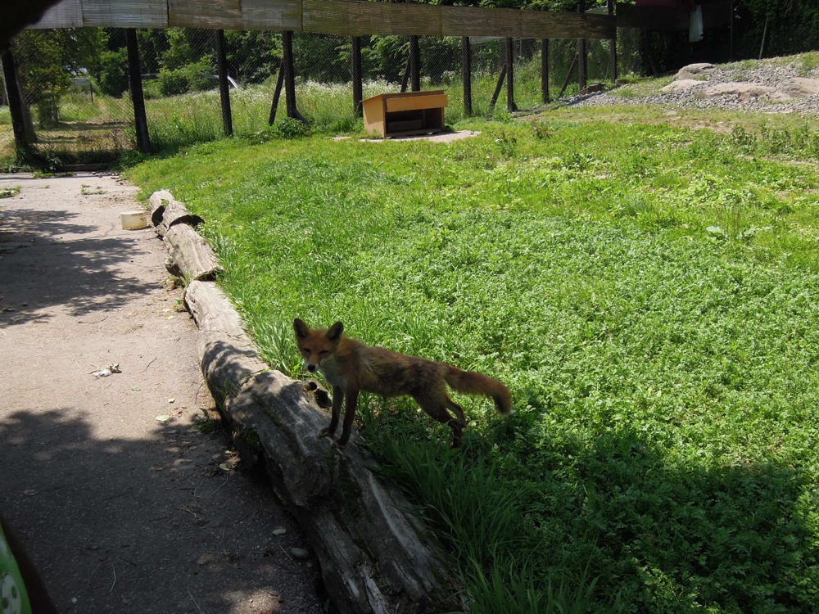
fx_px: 828
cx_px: 410
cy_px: 307
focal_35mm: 35
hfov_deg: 52.6
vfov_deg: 40.7
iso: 160
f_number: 3.2
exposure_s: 1/1250
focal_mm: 6.3
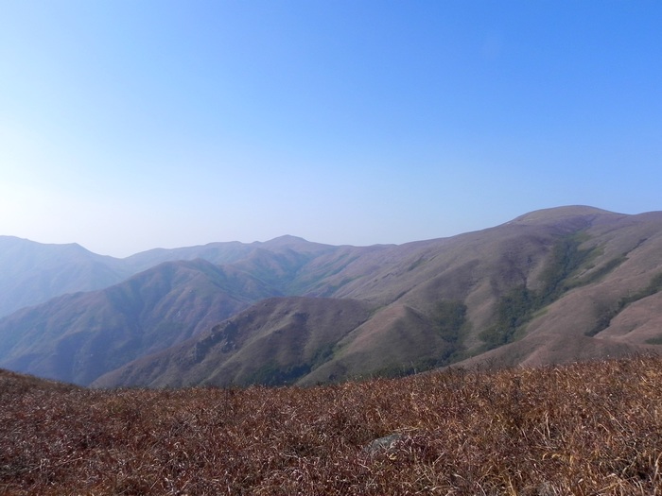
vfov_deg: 53.1
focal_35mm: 26
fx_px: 497
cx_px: 331
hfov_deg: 67.3
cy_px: 248
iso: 160
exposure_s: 1/468
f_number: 7.1
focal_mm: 4.6
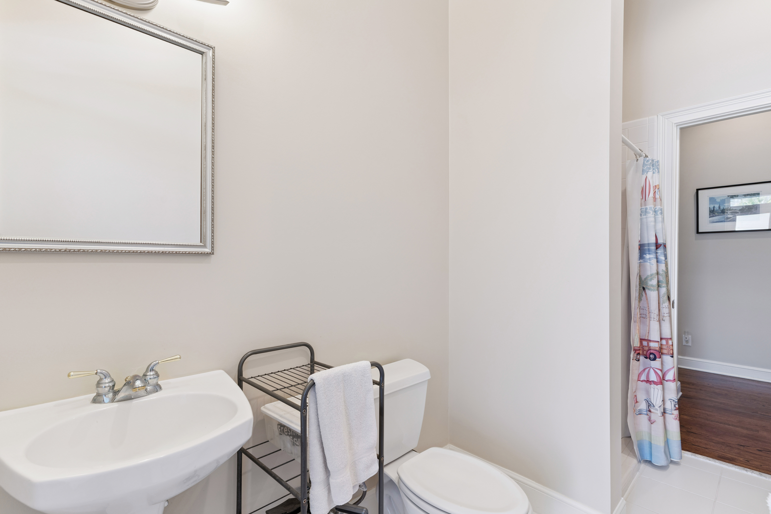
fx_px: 364
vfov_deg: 70.5
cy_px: 257
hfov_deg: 93.3
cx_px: 386
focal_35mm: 17
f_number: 8
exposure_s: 1/8
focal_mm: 17
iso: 250
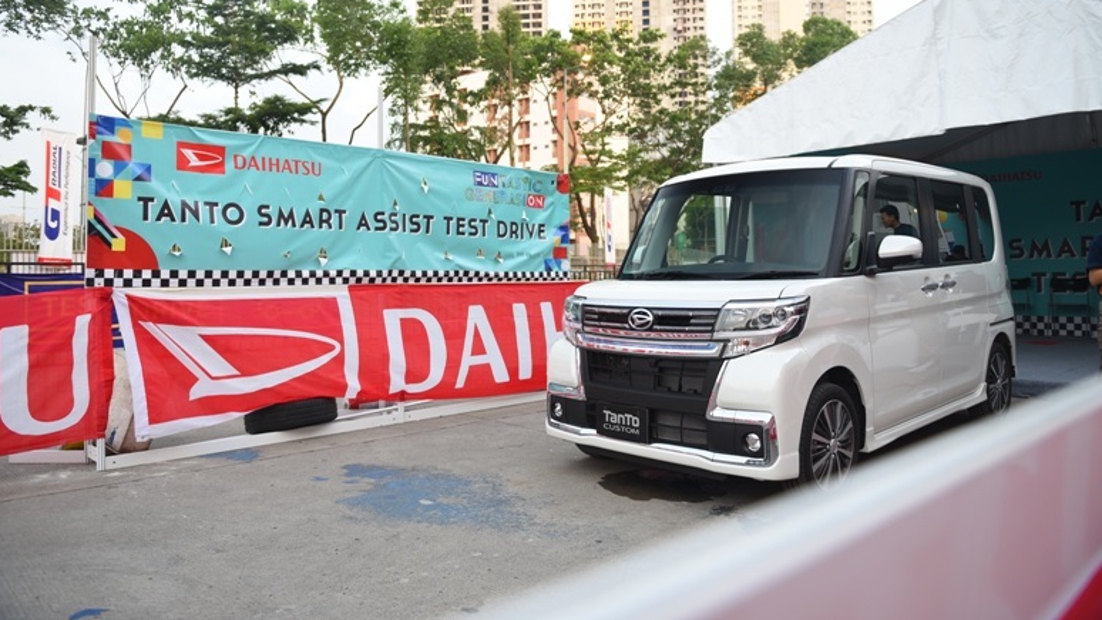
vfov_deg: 44.1
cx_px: 541
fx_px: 760
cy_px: 248
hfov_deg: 71.9
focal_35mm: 26
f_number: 2.8
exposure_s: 1/160
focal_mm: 24
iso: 400
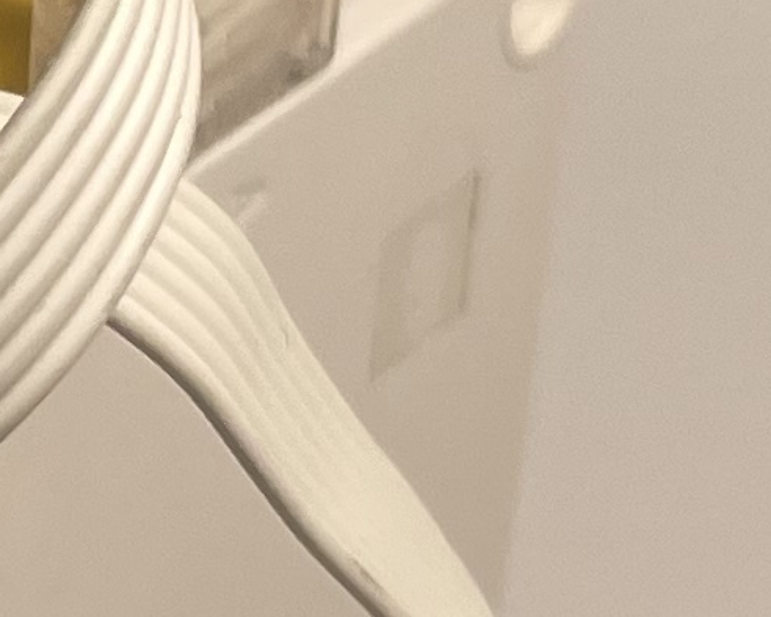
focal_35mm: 208
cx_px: -465
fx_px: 4748
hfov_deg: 9.0
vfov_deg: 7.4
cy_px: 806
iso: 32
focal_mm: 4.2
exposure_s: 1/214
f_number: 1.6
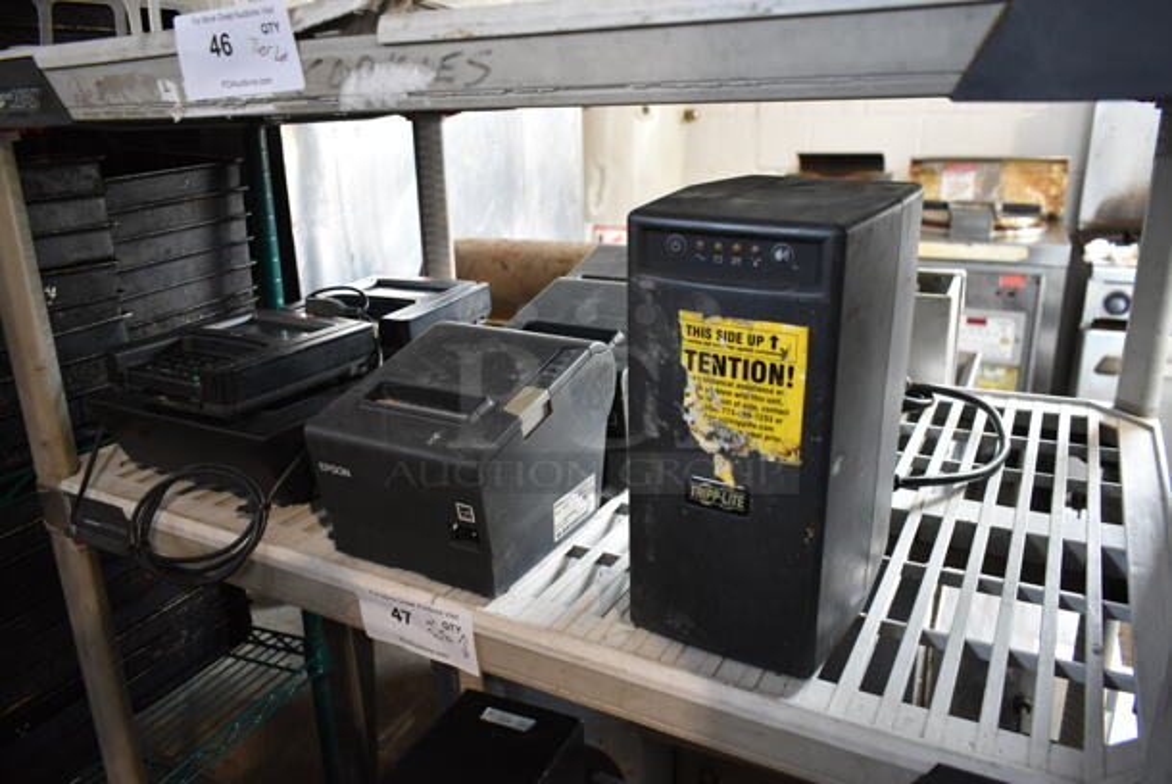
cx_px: 586
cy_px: 392
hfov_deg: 67.3
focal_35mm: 27
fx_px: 880
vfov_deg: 48.0
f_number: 3.5
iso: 800
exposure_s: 1/30
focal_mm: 18
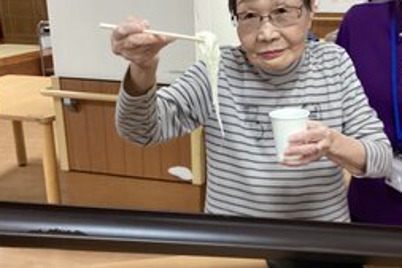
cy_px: 159
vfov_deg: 26.5
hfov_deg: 38.5
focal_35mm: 51
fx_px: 570
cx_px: 259
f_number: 2.4
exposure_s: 1/60
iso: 200
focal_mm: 3.3
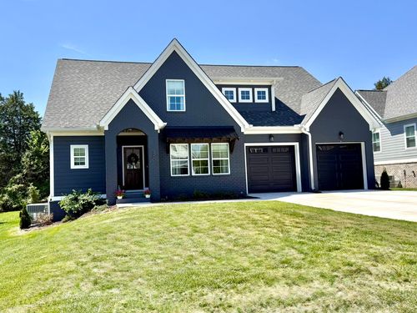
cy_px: 156
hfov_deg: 71.6
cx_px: 208
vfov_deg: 56.8
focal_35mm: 24
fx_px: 289
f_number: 1.78
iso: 80
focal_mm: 6.76
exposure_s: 1/3759
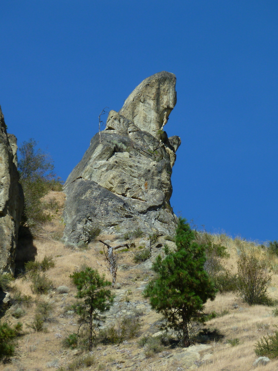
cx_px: 139
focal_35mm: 250
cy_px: 186
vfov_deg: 7.9
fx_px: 2677
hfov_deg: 5.9
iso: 80
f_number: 5.9
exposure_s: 1/250
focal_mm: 36
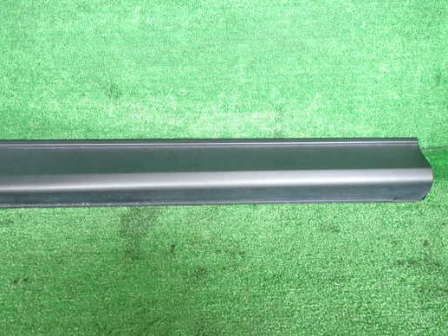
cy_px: 175
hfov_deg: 61.6
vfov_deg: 48.2
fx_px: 375
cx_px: 205
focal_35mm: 29
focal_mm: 4.5
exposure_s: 1/30
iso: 640
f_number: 2
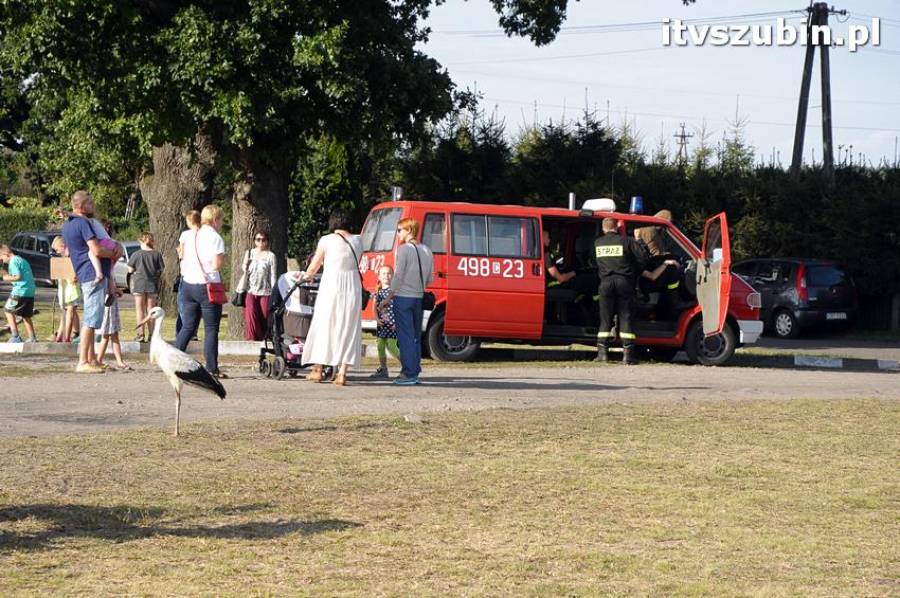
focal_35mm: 105
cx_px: 450
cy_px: 299
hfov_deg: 19.5
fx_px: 2622
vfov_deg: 13.0
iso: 800
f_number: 8
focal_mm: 70
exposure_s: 1/1000
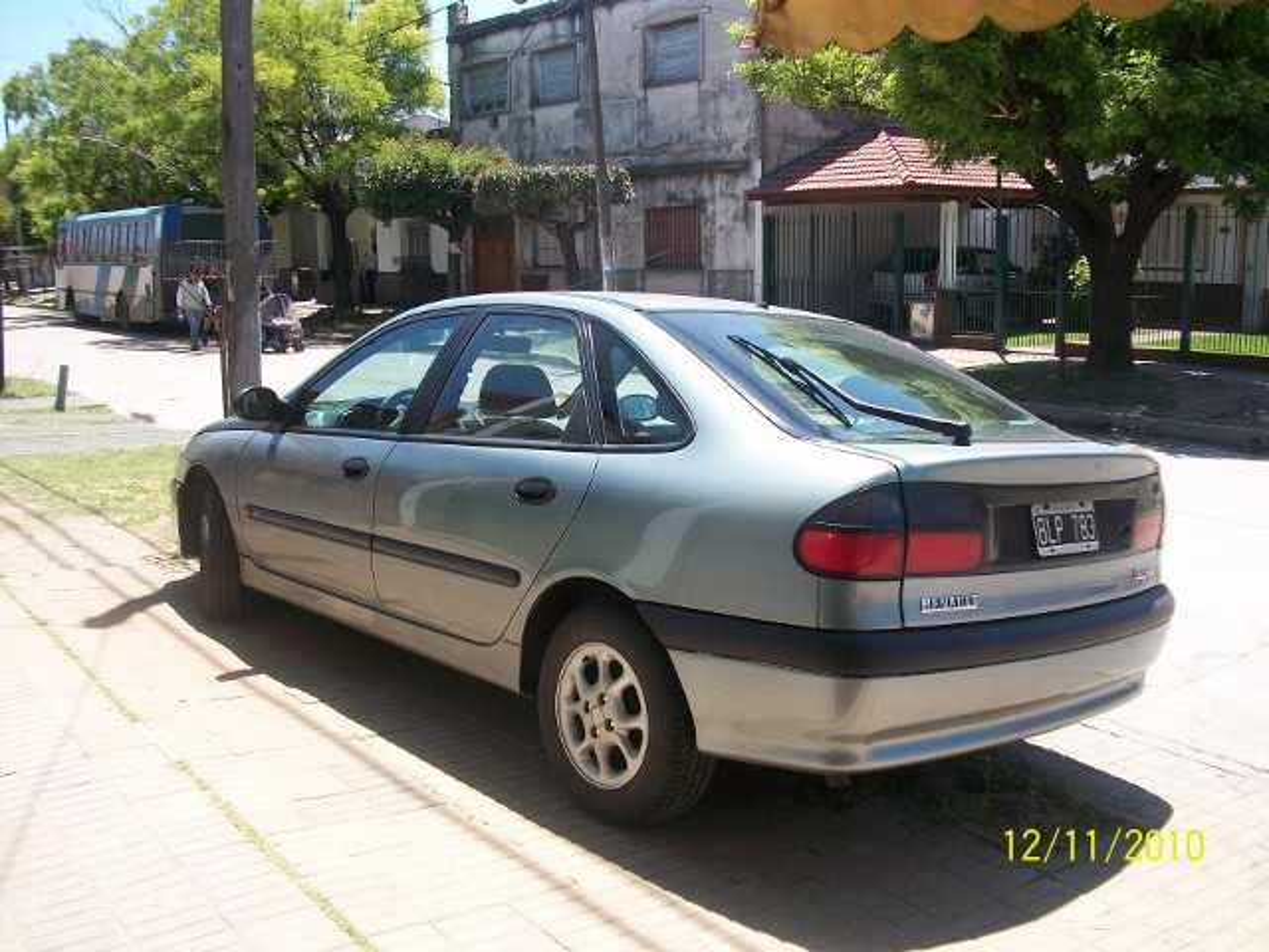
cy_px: 476
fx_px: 1173
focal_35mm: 32
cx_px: 634
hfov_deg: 56.8
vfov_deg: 44.2
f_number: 2.9
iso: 80
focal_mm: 5.7
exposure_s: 1/500
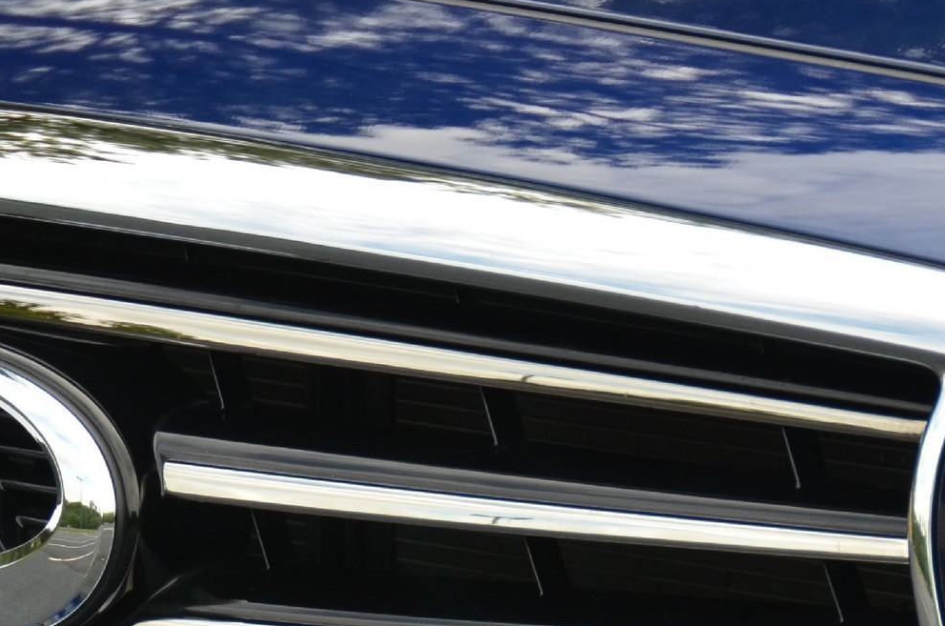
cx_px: 217
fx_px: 13366
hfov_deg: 4.0
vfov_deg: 2.7
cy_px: 457
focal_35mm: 510
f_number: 5.6
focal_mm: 135
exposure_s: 1/1000
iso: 560
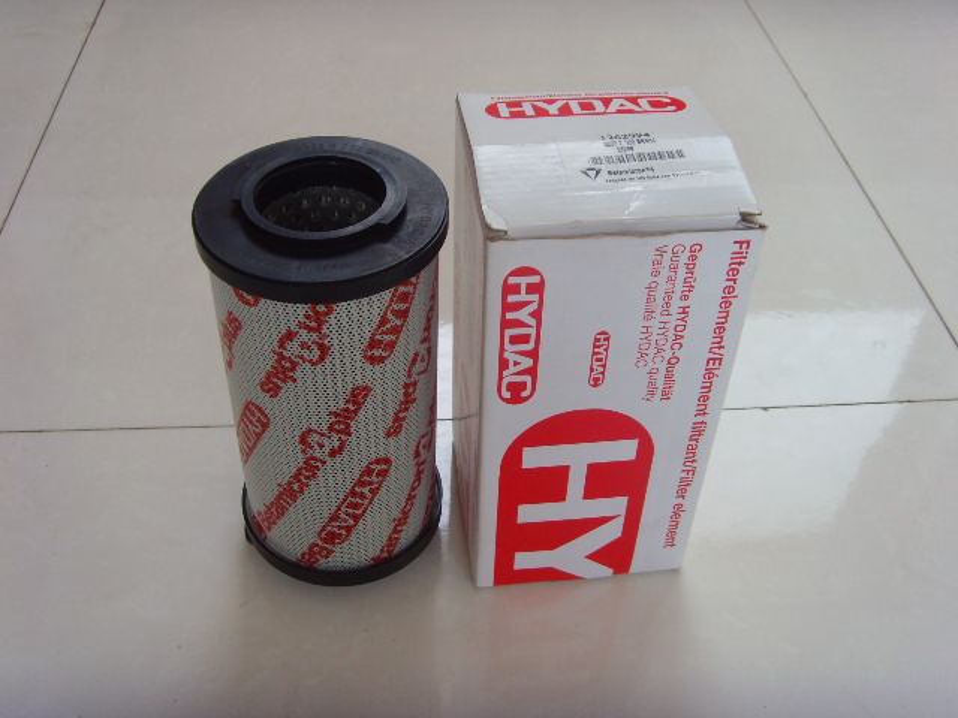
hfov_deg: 47.9
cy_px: 359
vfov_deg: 36.8
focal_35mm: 39
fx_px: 1079
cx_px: 479
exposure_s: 1/90
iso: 100
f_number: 3.5
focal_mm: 6.6
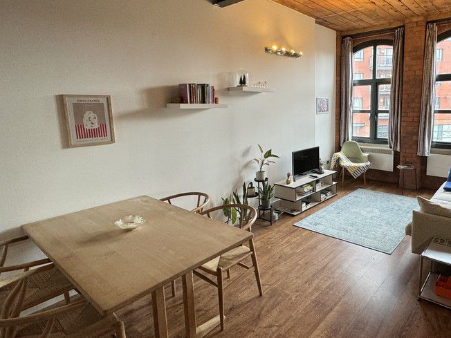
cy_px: 143
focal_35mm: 22
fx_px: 287
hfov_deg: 73.5
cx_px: 309
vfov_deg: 60.8
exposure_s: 1/100
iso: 160
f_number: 2.2
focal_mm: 2.22
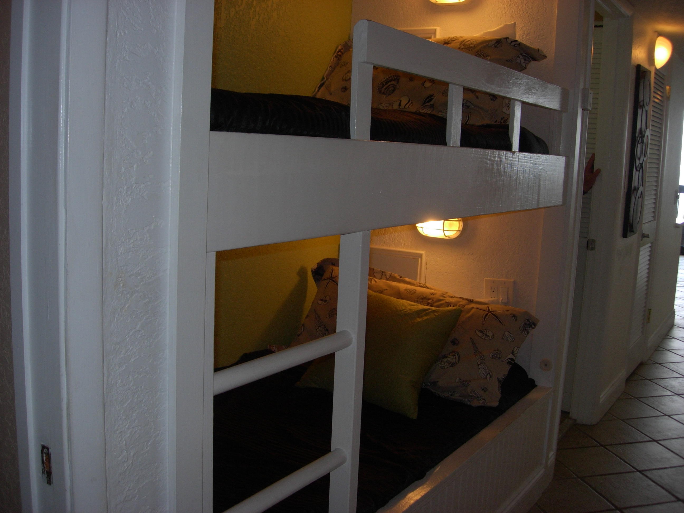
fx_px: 751
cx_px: 342
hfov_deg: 49.0
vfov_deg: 37.7
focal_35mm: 38
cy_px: 256
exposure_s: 1/64
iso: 79
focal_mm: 7.8
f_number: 2.8
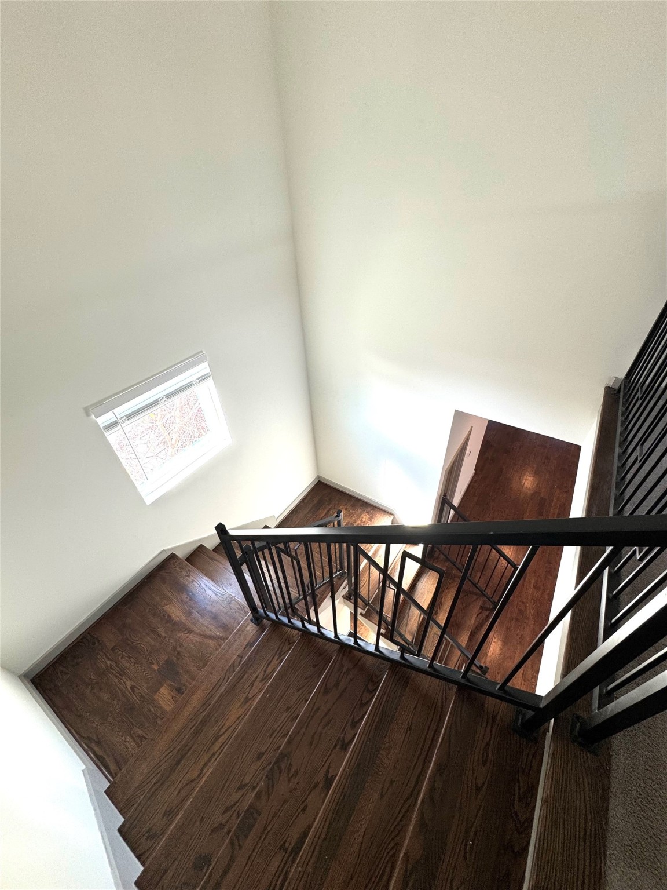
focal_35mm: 14
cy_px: 445
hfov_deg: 85.7
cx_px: 334
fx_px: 360
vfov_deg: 102.1
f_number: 2.2
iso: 100
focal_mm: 2.22
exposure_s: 1/120
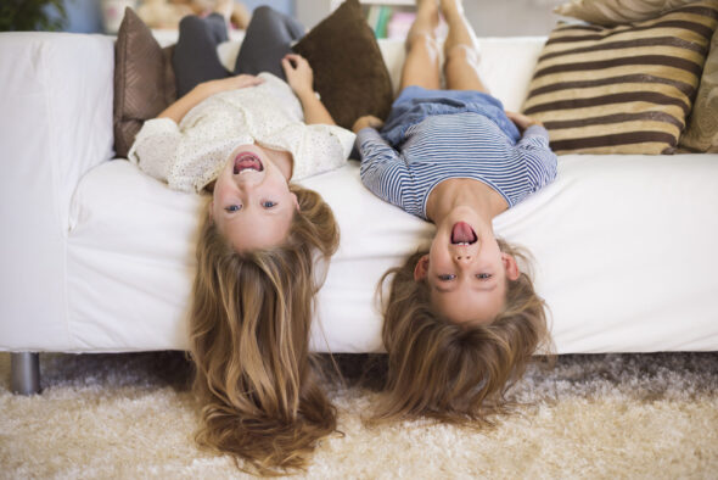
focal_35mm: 50
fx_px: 998
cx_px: 359
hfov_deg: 39.6
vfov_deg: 27.0
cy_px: 240
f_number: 2
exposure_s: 1/125
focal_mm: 50
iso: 160
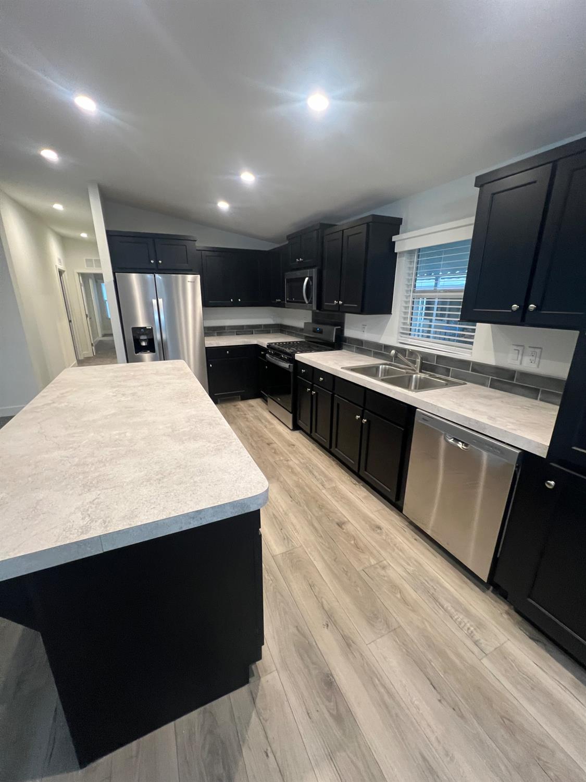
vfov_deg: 106.2
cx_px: 293
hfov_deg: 89.9
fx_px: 293
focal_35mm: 13
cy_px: 391
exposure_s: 1/60
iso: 320
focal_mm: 1.57
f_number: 1.8
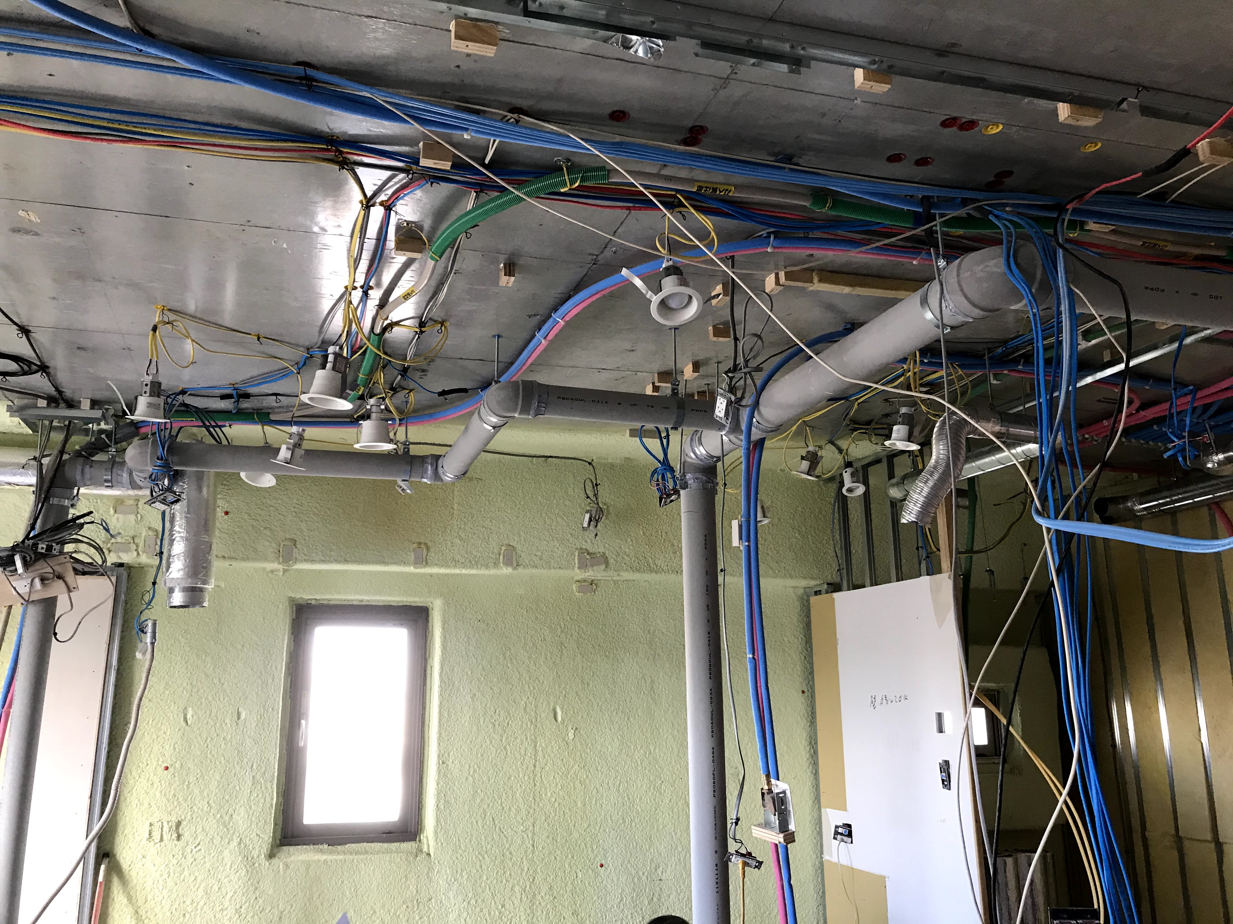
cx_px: 616
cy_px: 462
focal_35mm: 28
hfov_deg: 63.4
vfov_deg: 49.7
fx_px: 997
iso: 40
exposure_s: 1/25
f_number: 1.8
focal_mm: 3.99
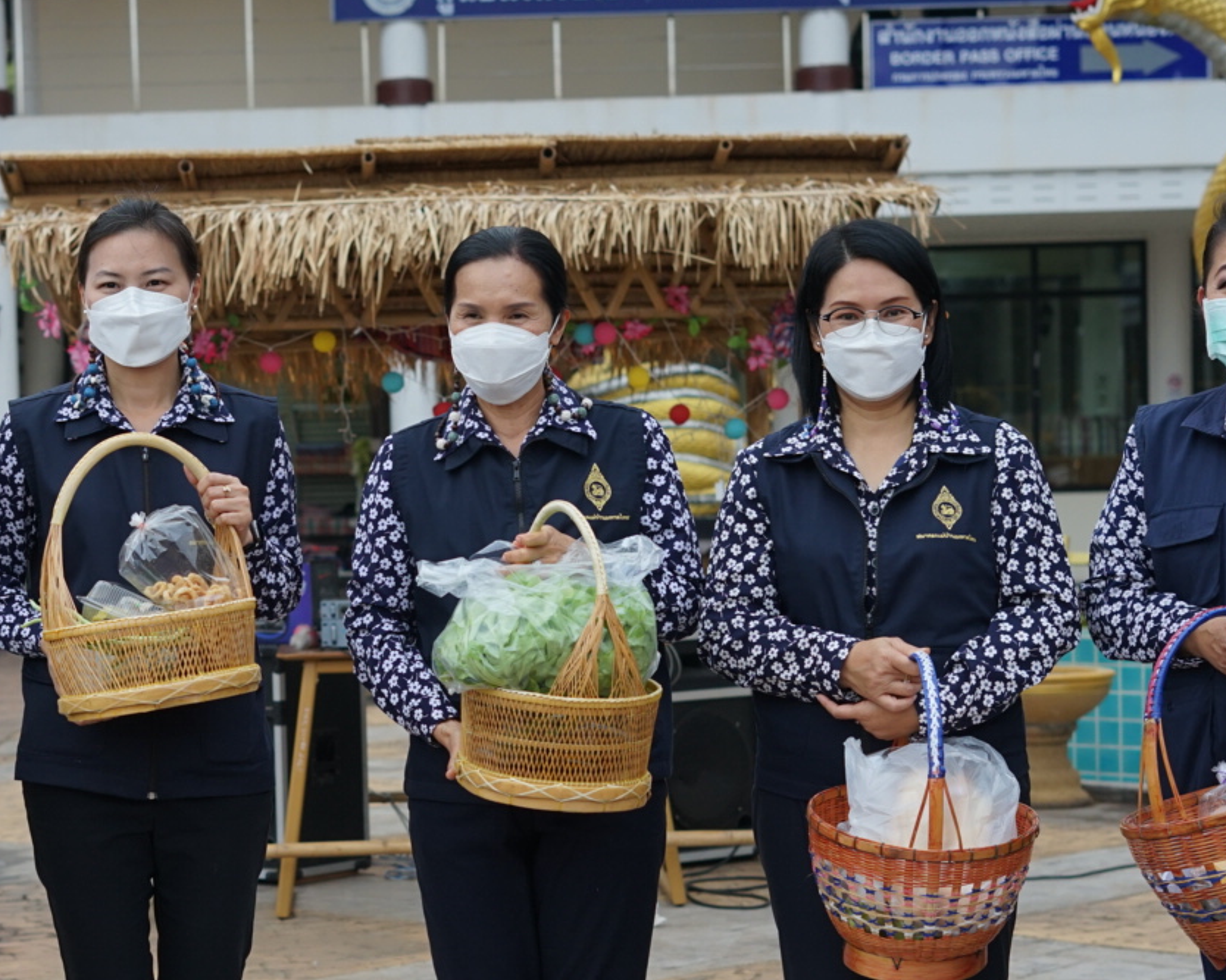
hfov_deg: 20.9
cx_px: 363
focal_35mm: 91
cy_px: 727
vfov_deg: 16.8
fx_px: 3302
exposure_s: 1/160
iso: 400
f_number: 4
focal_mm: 50
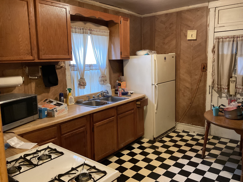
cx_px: 122
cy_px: 91
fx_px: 204
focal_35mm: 29
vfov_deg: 48.2
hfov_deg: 61.7
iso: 400
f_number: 1.8
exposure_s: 1/30
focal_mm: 3
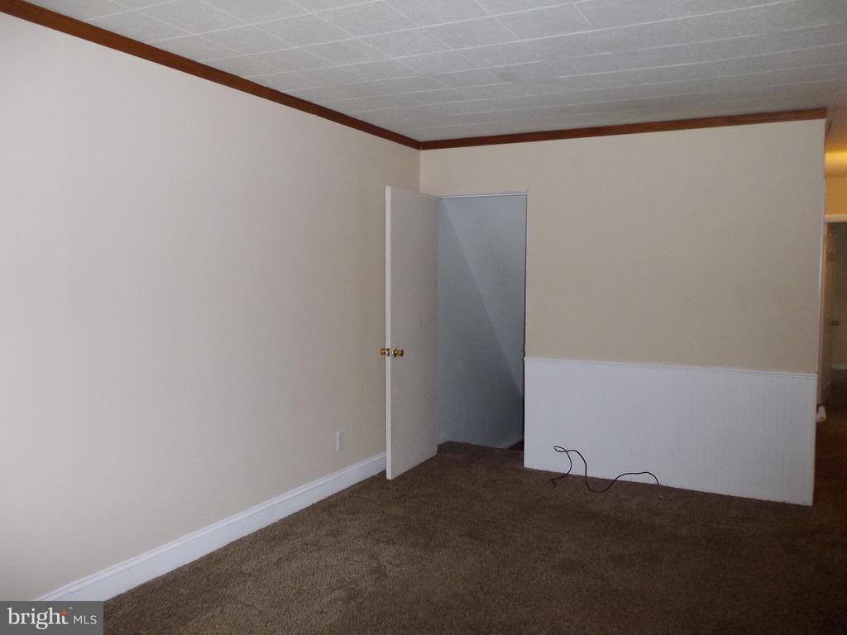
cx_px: 424
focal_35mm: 28
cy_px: 318
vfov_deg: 49.7
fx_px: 685
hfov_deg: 63.4
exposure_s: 1/50
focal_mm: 5
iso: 288
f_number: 3.1
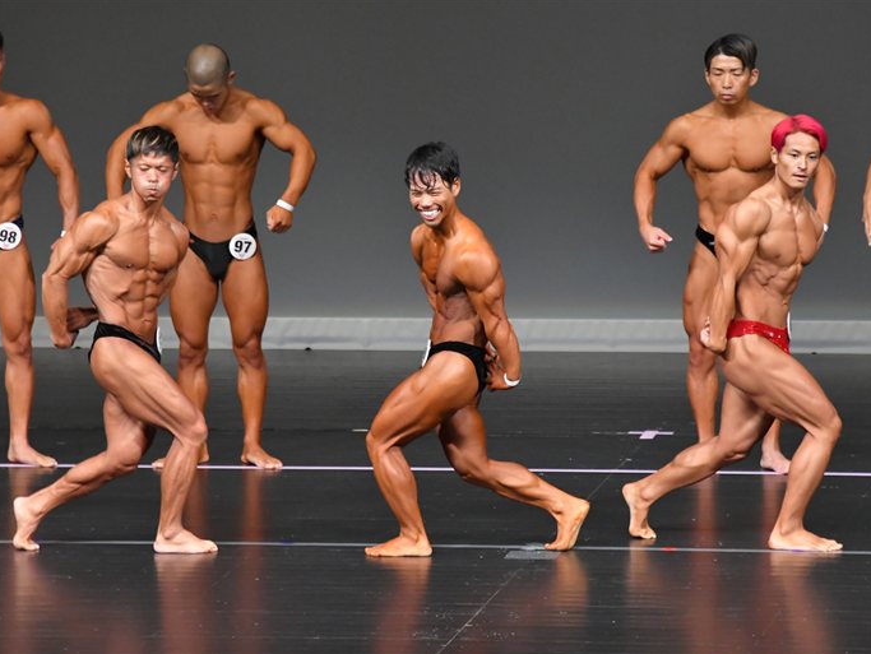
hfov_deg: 6.1
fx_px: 8232
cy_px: 328
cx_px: 451
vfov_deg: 4.6
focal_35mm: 327
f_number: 5.6
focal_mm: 200
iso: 5000
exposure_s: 1/400
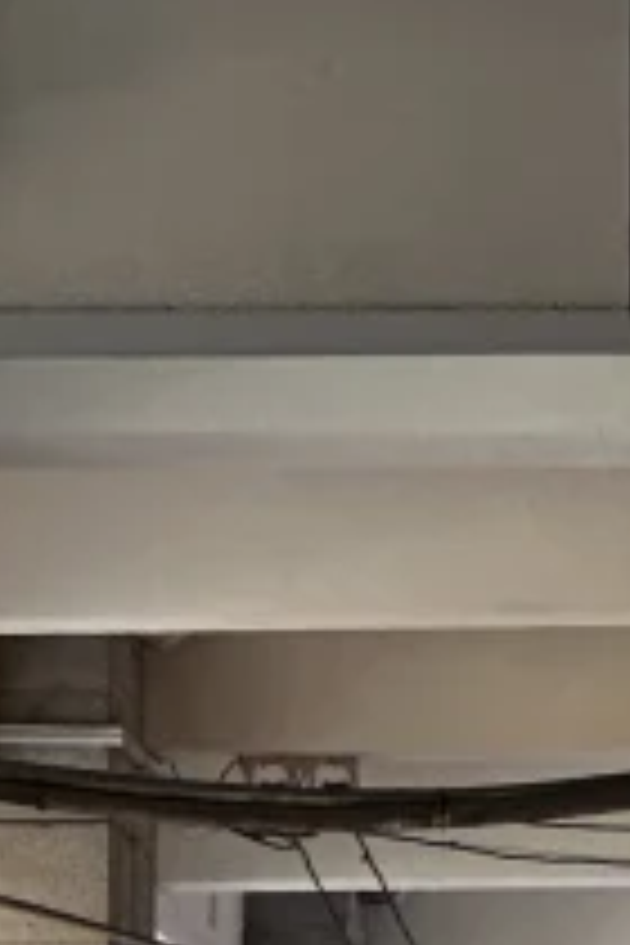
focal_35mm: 550
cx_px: 288
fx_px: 14436
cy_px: 1742
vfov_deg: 3.7
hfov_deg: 2.5
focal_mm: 9
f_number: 2.8
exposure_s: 1/99
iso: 80
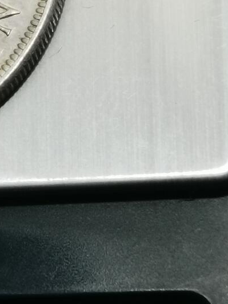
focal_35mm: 213
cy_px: 38
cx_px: -105
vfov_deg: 9.3
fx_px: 1871
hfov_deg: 6.9
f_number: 1.9
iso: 125
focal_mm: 6.67
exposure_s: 1/100
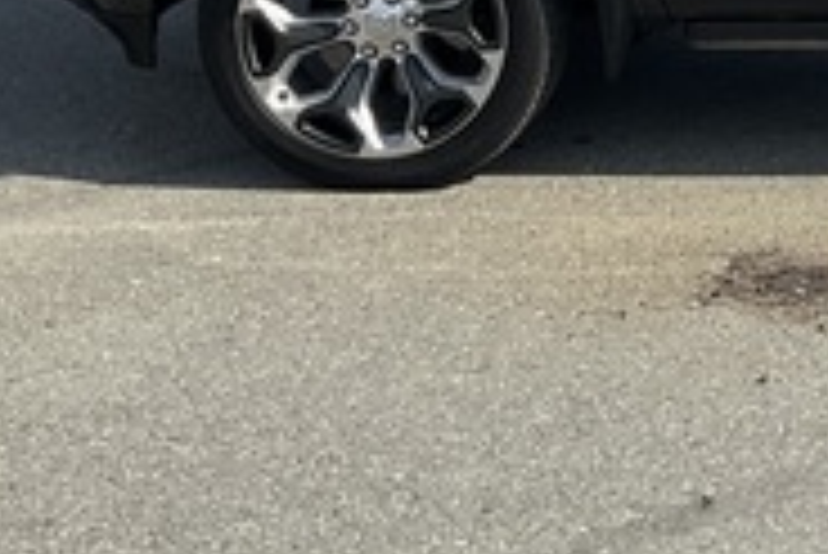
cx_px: 1246
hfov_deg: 17.5
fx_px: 2417
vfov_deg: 12.6
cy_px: -216
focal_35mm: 105
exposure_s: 1/1848
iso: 25
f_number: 1.8
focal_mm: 3
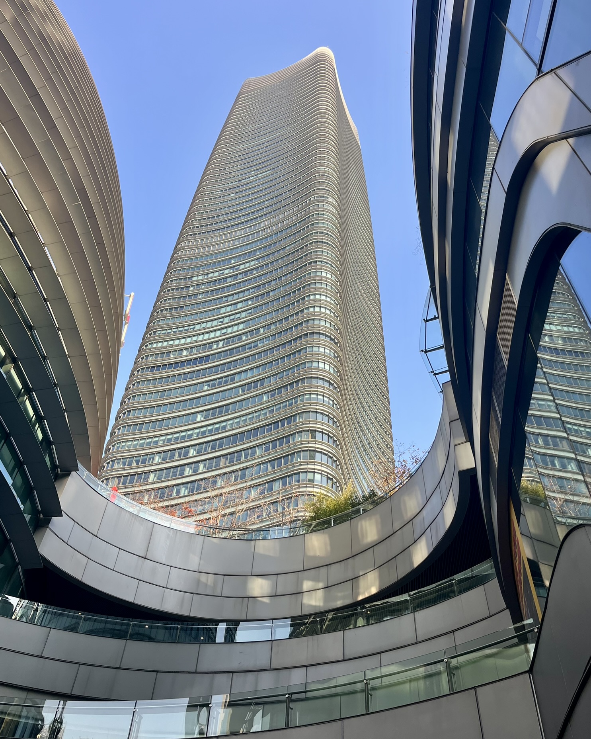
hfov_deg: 51.5
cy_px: 375
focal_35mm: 28
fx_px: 612
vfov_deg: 62.2
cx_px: 300
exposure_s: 1/696
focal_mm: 5.1
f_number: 1.6
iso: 50
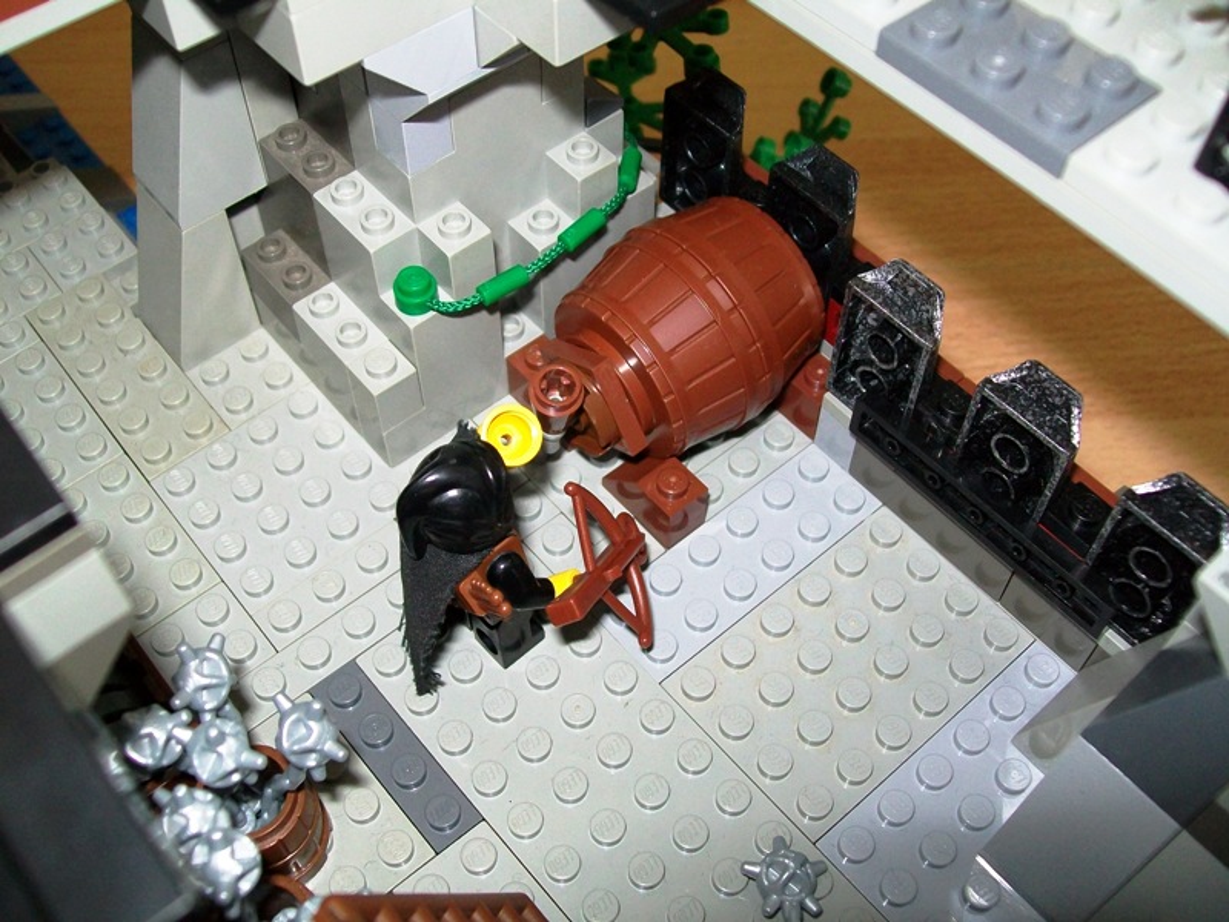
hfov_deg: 51.4
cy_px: 461
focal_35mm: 36
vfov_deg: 39.7
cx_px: 614
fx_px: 1278
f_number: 2.7
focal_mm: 6
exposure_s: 1/60
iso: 160
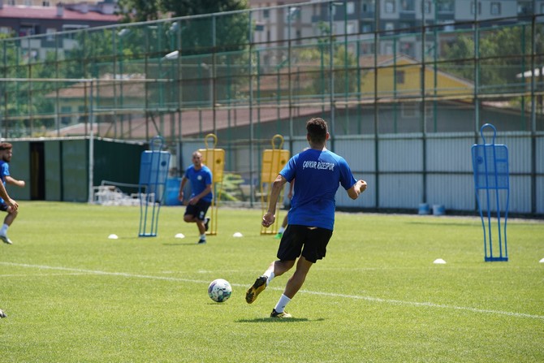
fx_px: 3023
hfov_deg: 10.3
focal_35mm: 200
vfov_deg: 6.9
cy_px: 182
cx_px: 272
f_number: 5.6
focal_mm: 200
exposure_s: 1/1600
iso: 640
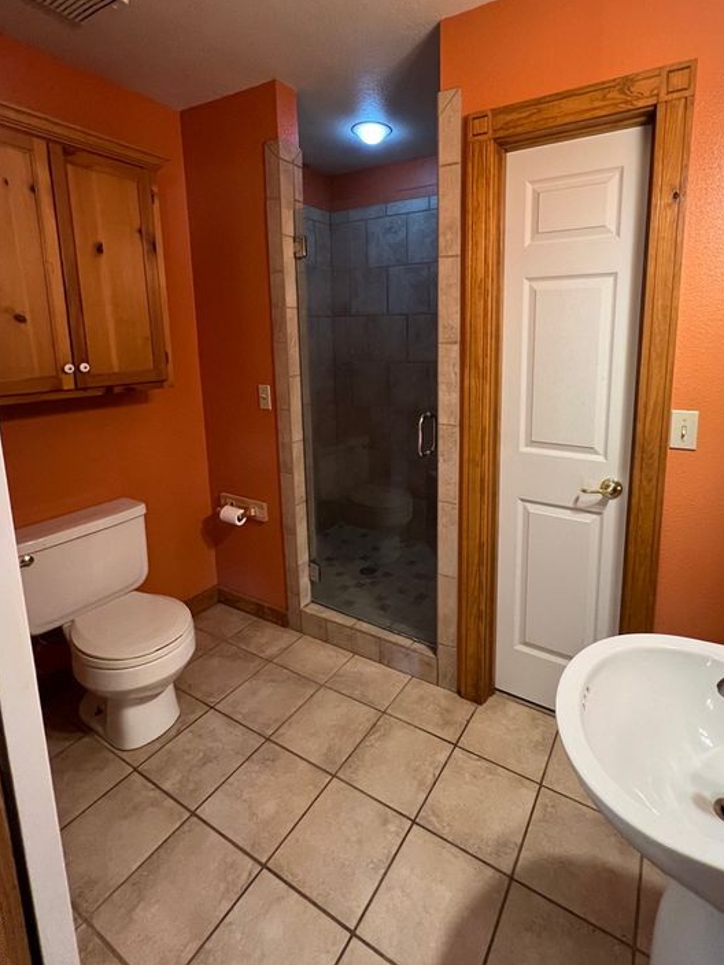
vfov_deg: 93.8
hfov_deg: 77.5
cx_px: 420
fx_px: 446
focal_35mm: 16
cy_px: 409
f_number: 1.8
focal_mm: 1.57
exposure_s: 1/60
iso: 400
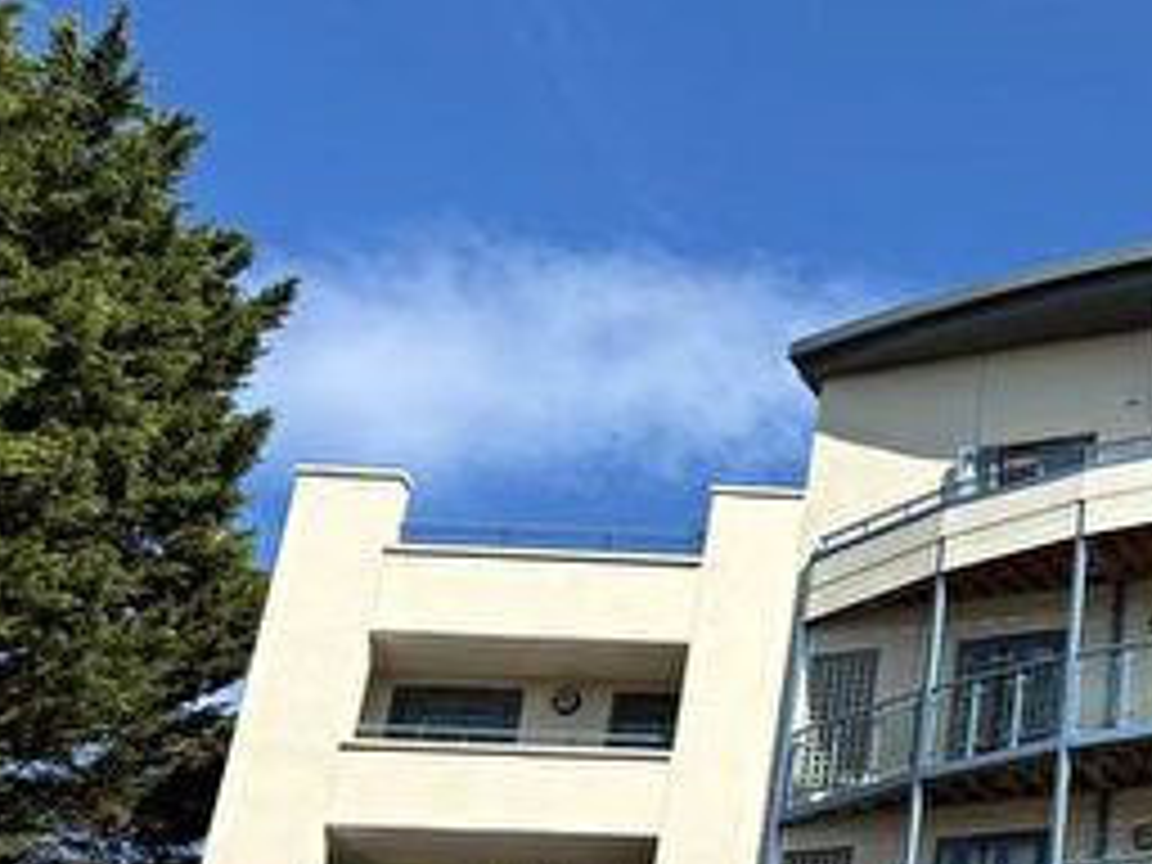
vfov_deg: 20.6
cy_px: 637
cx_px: 1359
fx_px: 2363
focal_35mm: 71
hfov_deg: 24.9
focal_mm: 5.96
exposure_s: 1/3106
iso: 50
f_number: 1.6
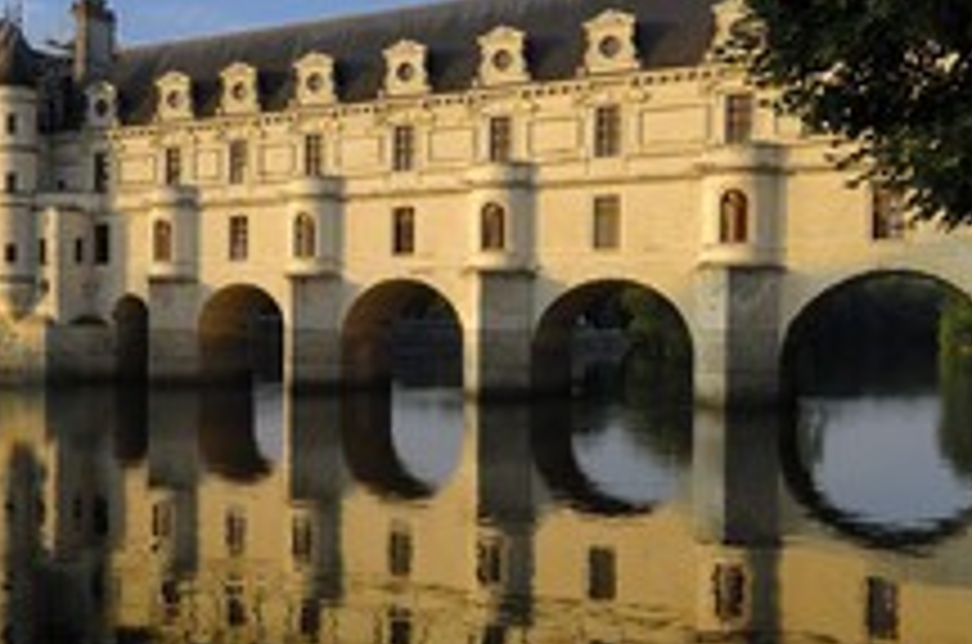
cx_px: 295
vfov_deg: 32.5
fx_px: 1105
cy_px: 338
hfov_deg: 46.5
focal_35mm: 41
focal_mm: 14
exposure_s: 1/100
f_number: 7.6
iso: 100
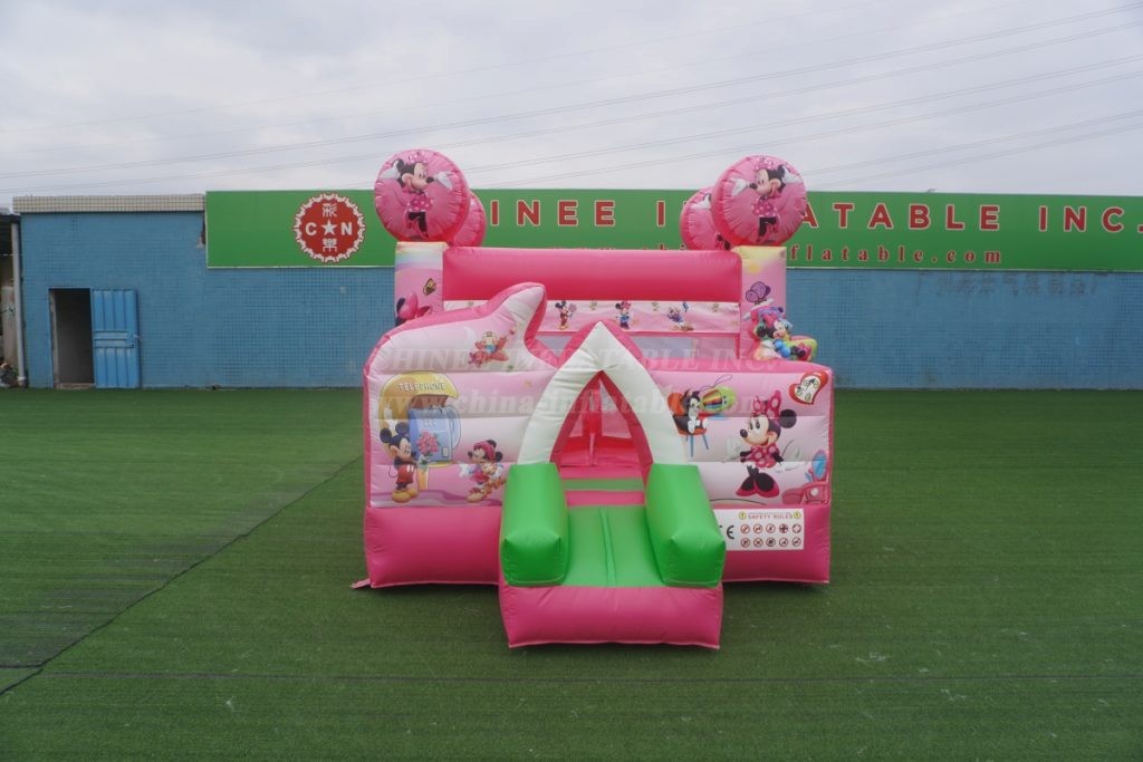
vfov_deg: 53.1
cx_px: 572
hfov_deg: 73.7
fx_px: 762
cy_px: 381
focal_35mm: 24
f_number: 4.5
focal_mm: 16
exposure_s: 1/640
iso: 100
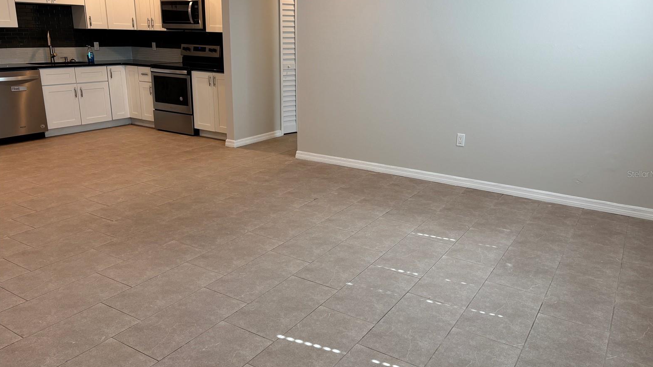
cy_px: 174
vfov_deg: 40.2
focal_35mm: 29
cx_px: 333
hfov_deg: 66.1
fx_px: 502
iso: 80
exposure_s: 1/120
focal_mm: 5.96
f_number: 1.6
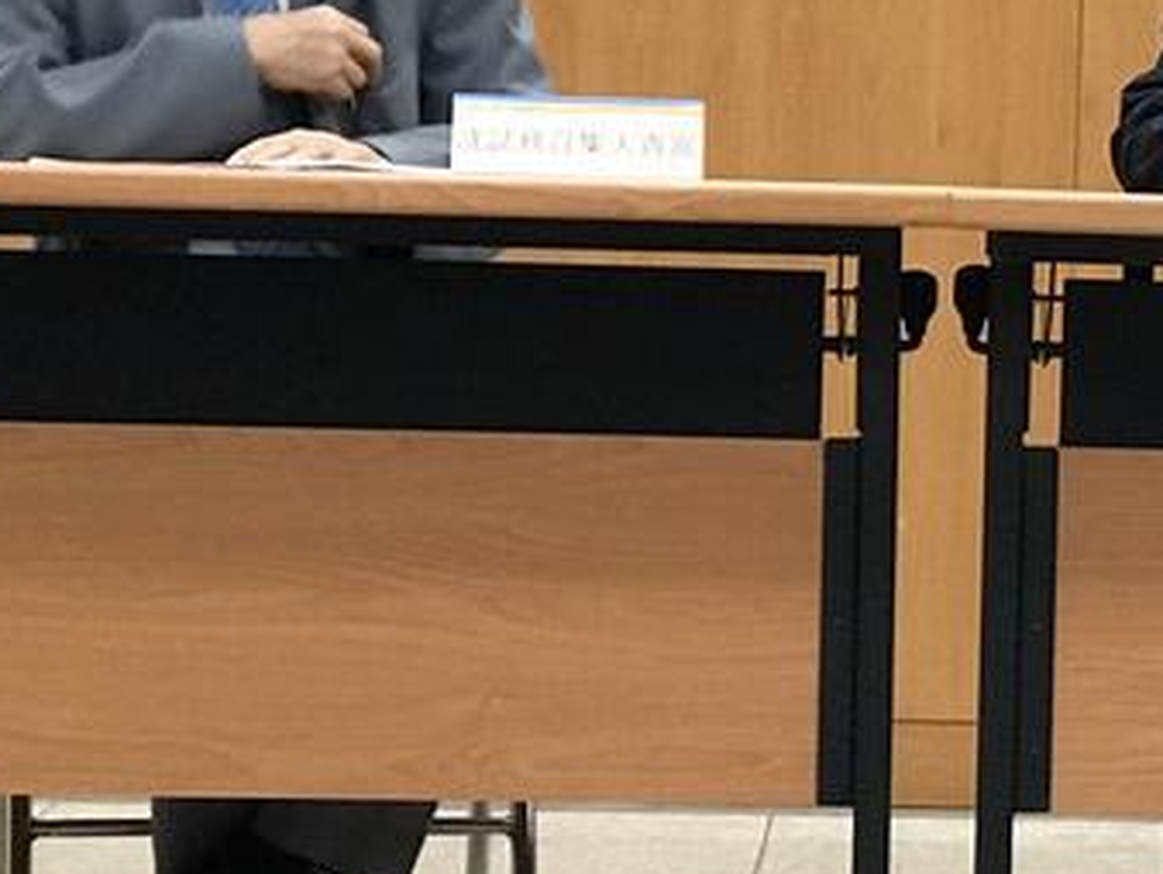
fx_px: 6119
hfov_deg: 10.6
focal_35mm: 182
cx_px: 1538
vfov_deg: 8.1
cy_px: 110
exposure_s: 1/60
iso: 160
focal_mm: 6.6
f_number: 2.8
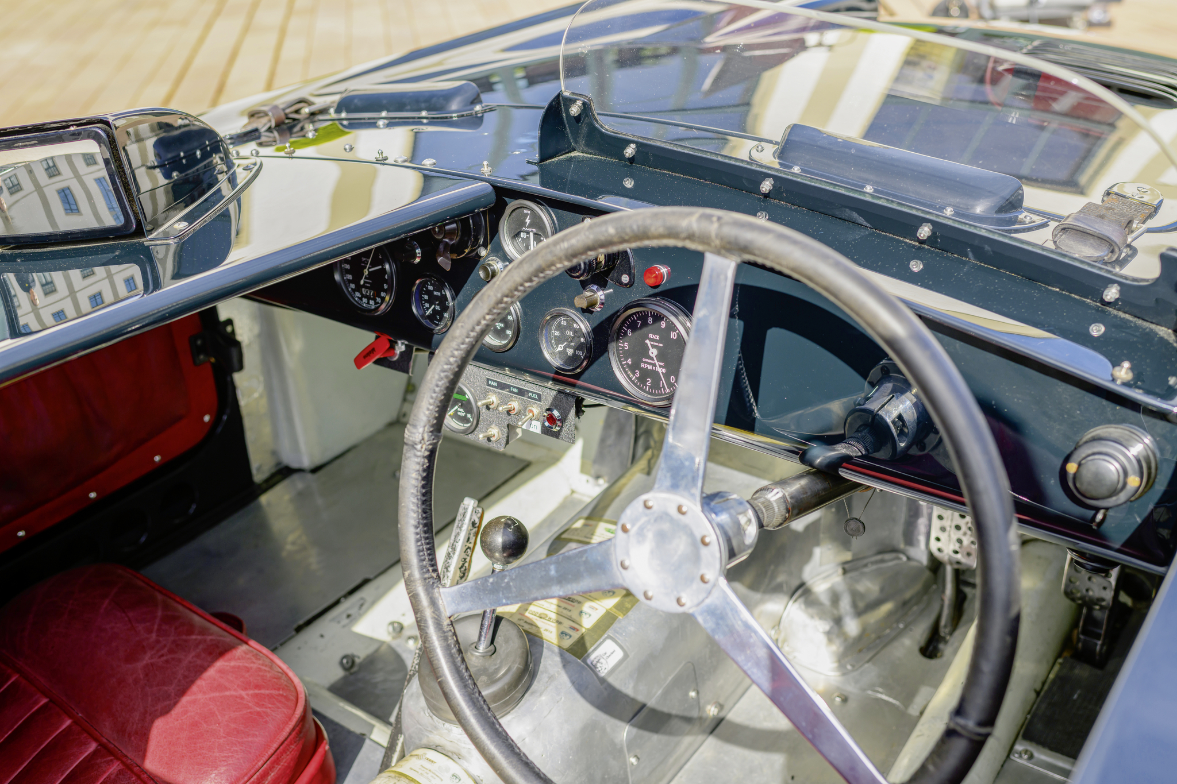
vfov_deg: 37.8
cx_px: 588
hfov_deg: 54.4
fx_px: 1144
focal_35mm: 35
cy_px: 392
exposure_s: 1/80
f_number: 4.5
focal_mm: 35
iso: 100
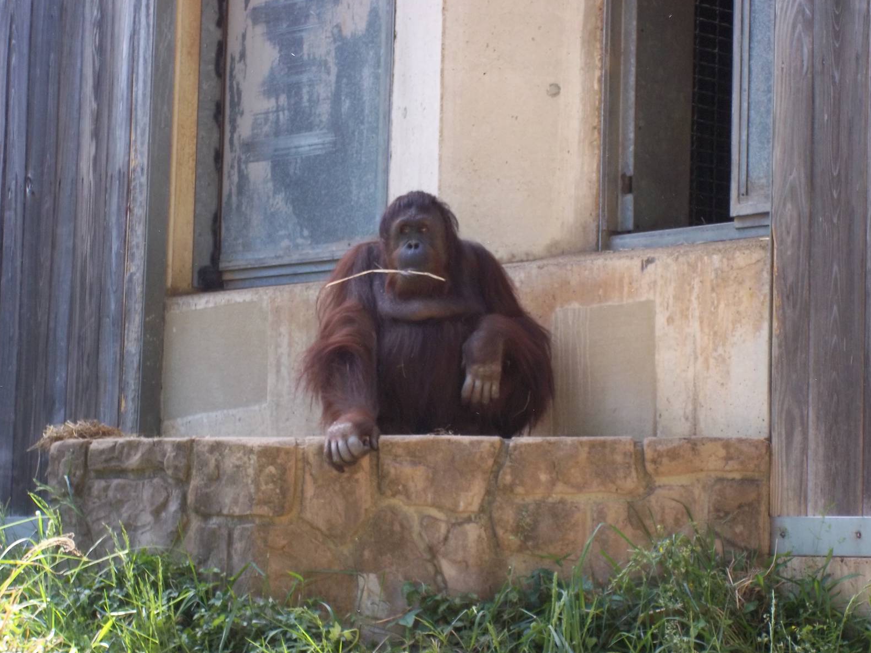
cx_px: 436
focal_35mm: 109
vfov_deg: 13.6
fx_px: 2743
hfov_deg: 18.0
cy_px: 325
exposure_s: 1/80
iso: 160
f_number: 5.6
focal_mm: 19.5
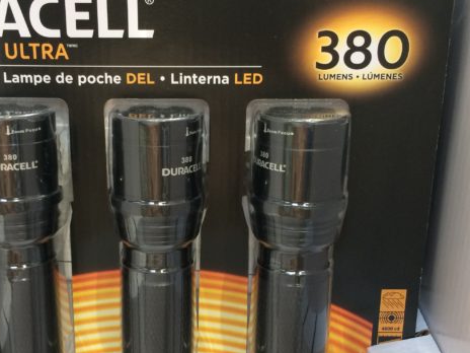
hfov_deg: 39.5
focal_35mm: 48
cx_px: 194
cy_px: 227
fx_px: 652
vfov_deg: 30.1
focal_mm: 4.15
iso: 125
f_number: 2.2
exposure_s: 1/30
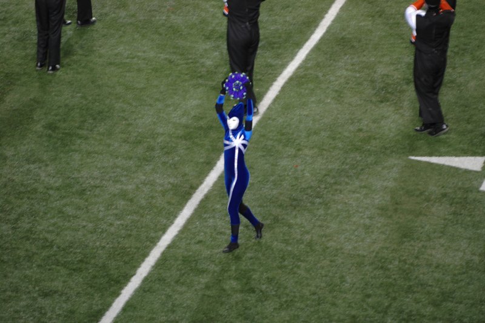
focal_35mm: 300
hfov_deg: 6.9
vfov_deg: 4.6
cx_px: 242
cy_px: 162
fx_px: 4038
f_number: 2.8
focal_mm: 200
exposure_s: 1/60
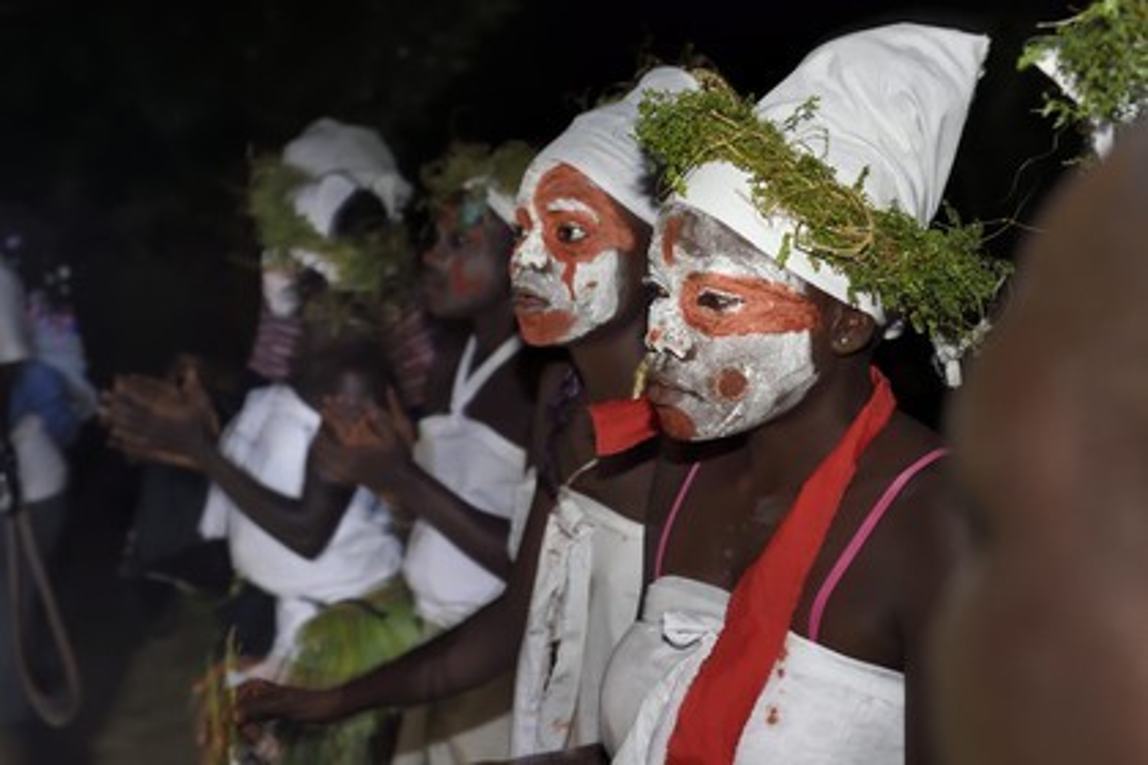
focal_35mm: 56
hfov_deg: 35.6
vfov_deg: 24.2
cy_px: 382
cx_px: 574
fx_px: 1786
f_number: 5.6
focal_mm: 56
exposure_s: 1/13
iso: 3200
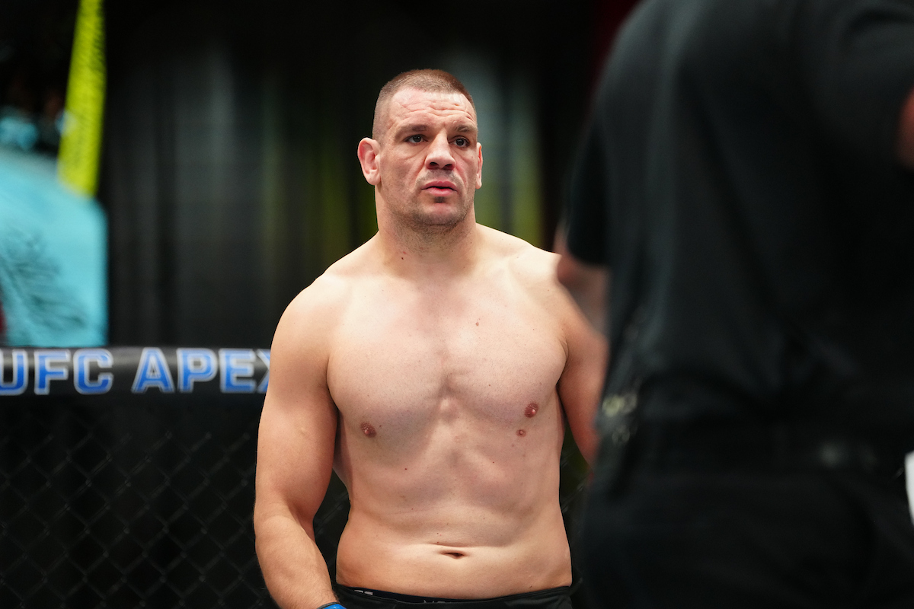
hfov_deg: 10.3
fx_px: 5077
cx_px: 457
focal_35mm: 200
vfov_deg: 6.9
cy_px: 304
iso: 4000
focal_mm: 200
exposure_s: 1/1000
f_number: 2.8
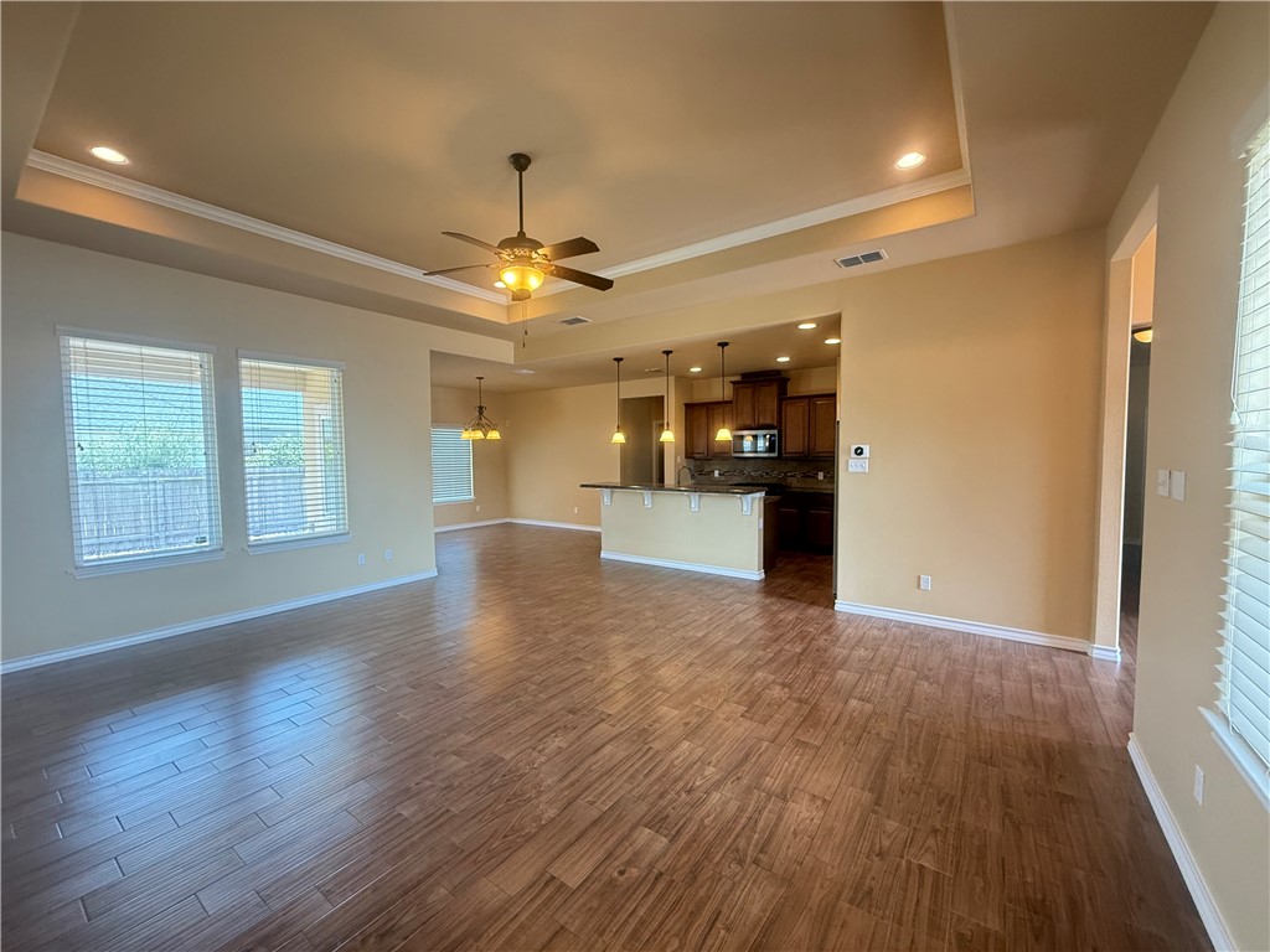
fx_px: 514
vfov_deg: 85.7
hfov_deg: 102.1
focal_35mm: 14
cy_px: 476
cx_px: 635
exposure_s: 1/120
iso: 400
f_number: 2.2
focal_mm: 2.22
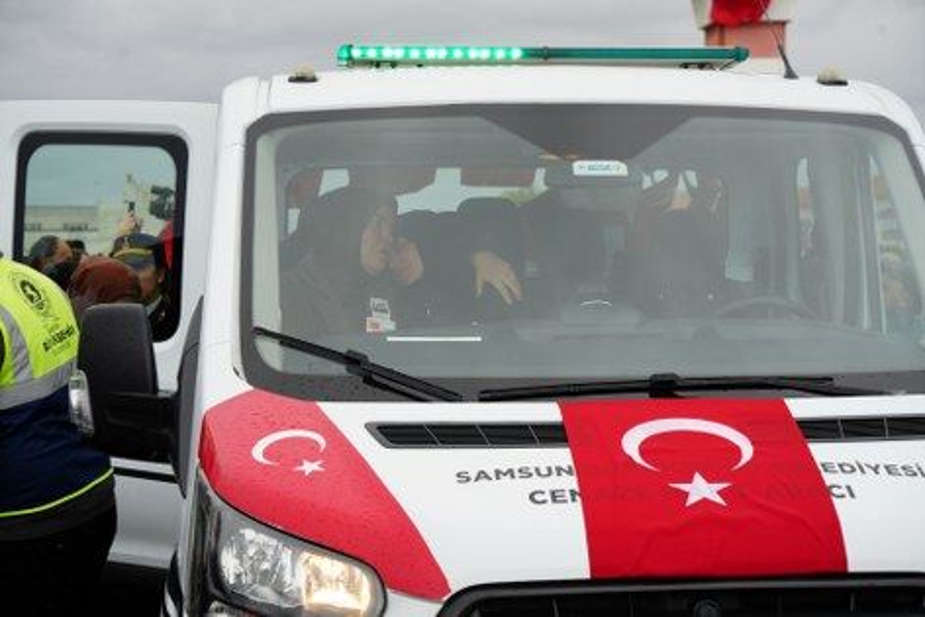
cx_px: 462
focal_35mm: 70
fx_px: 1799
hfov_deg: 28.8
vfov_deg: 19.5
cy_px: 308
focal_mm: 70
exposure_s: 1/125
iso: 100
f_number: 6.3
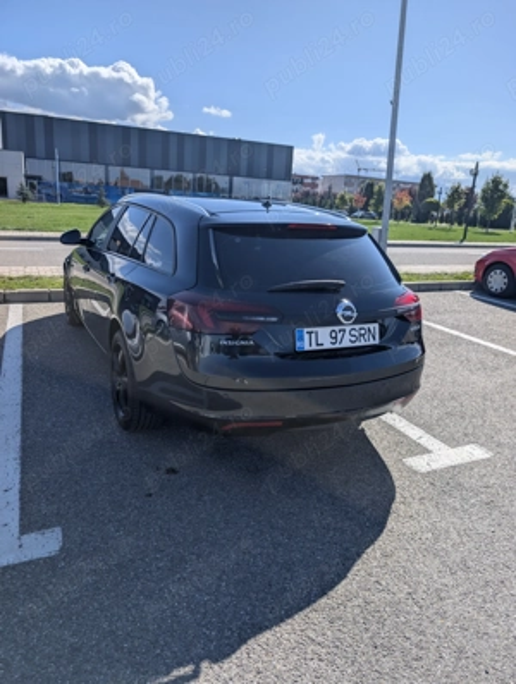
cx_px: 258
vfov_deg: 71.5
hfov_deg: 57.0
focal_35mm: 24
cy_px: 342
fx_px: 475
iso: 21
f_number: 1.68
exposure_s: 1/1996
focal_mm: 6.9
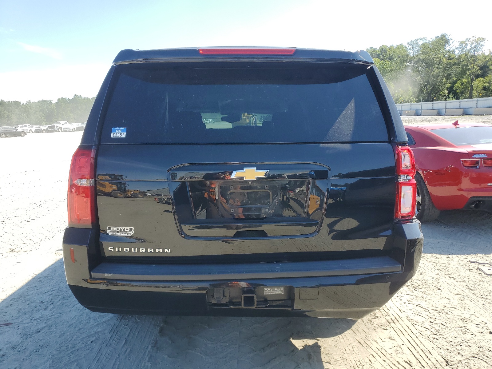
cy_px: 184
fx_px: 370
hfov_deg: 67.3
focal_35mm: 26
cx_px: 246
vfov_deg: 53.1
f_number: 1.5
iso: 50
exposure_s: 1/1250
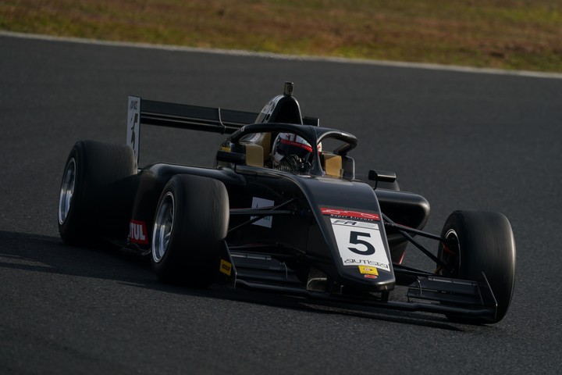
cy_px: 188
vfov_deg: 2.3
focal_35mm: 600
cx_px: 281
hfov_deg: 3.4
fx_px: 9366
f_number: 8
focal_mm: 600
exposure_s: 1/800
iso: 200
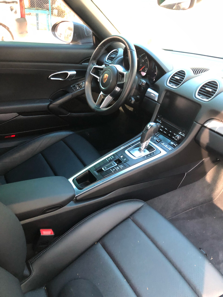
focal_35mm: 28
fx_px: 241
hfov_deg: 49.7
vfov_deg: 63.4
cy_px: 148
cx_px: 112
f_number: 1.8
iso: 80
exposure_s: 1/15
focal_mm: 3.99
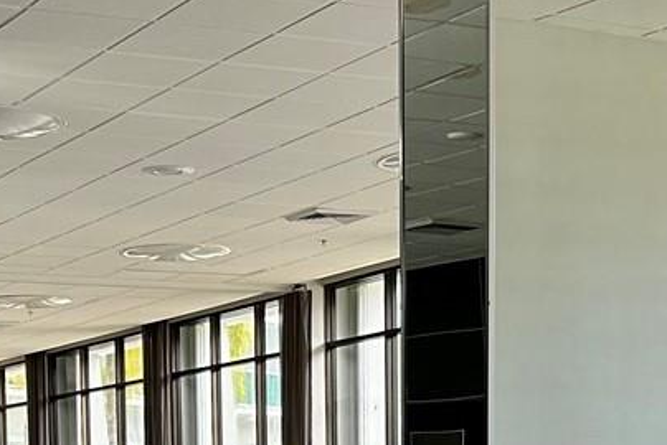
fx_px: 1984
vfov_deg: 12.2
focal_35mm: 107
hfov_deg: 19.0
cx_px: 244
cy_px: 666
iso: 100
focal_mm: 5.7
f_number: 1.5
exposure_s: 1/120
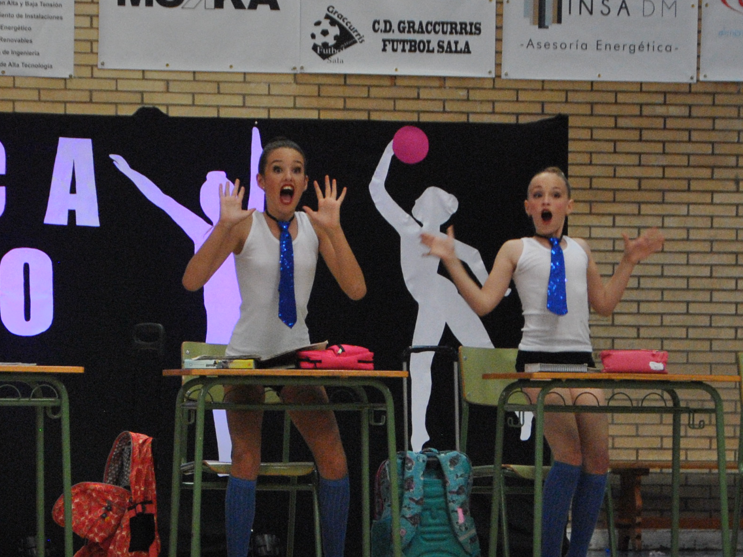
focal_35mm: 220
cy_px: 356
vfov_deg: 6.8
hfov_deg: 9.0
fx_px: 4722
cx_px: 260
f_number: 5
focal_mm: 62
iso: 800
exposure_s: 1/200
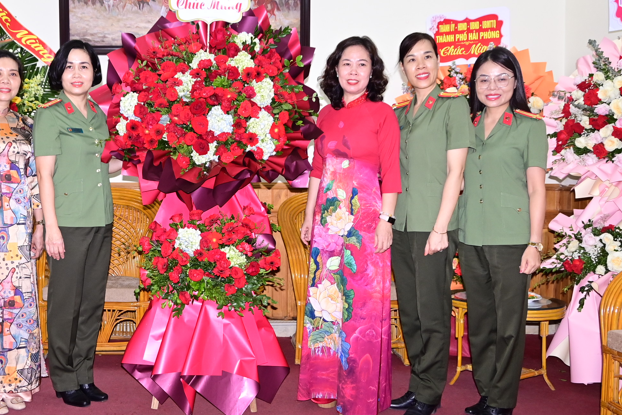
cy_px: 208
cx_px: 194
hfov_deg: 46.4
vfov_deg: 32.7
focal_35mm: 41
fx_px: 709
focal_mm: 18
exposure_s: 1/200
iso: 1000
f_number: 5
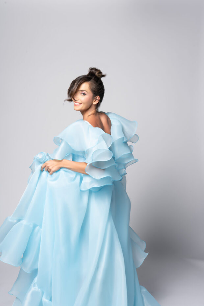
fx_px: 391
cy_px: 153
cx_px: 102
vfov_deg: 42.7
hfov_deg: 29.2
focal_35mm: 46
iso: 100
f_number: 18
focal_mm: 46
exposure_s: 1/160
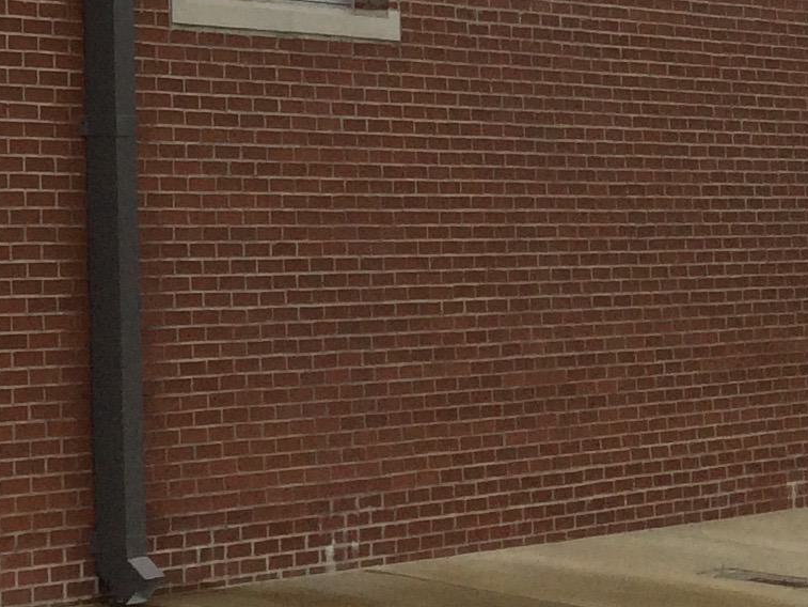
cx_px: -742
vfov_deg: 11.2
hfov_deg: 13.7
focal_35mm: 125
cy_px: -410
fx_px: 2918
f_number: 2.2
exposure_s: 1/672
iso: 32
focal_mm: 4.15
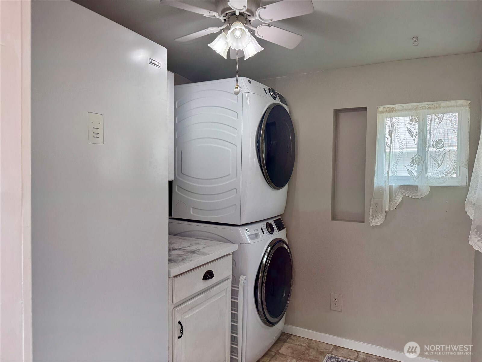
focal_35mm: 24
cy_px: 181
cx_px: 241
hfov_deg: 71.6
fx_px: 334
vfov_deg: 56.8
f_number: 1.78
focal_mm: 6.76
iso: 100
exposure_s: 1/161
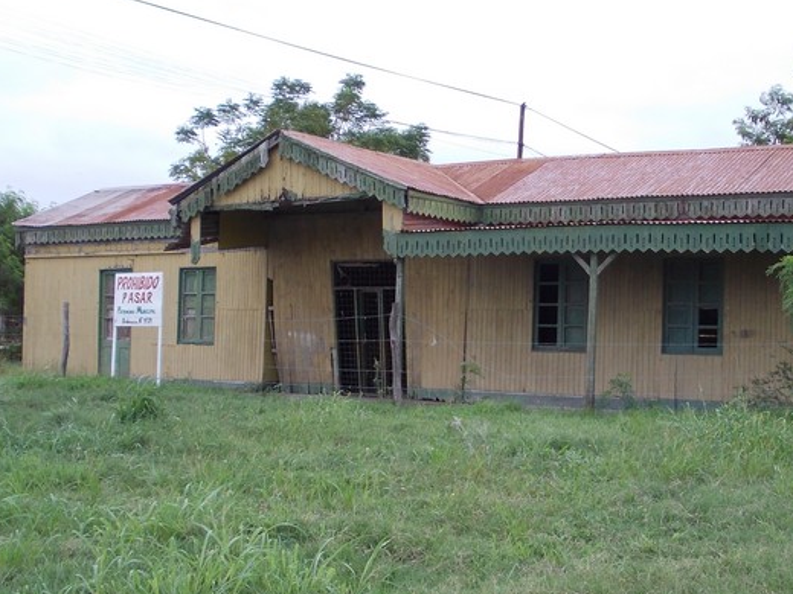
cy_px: 321
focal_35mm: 56
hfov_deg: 34.3
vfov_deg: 26.1
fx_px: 1283
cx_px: 447
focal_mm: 5.3
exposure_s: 1/500
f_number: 3.1
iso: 80
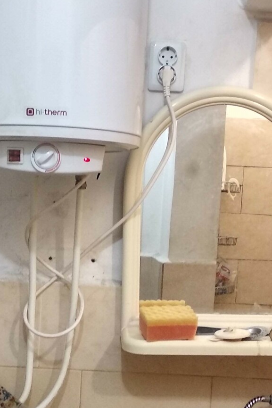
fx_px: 725
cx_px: 110
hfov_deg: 21.2
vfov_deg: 31.2
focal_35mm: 64
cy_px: 274
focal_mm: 3.81
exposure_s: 1/33
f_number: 2.2
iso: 640
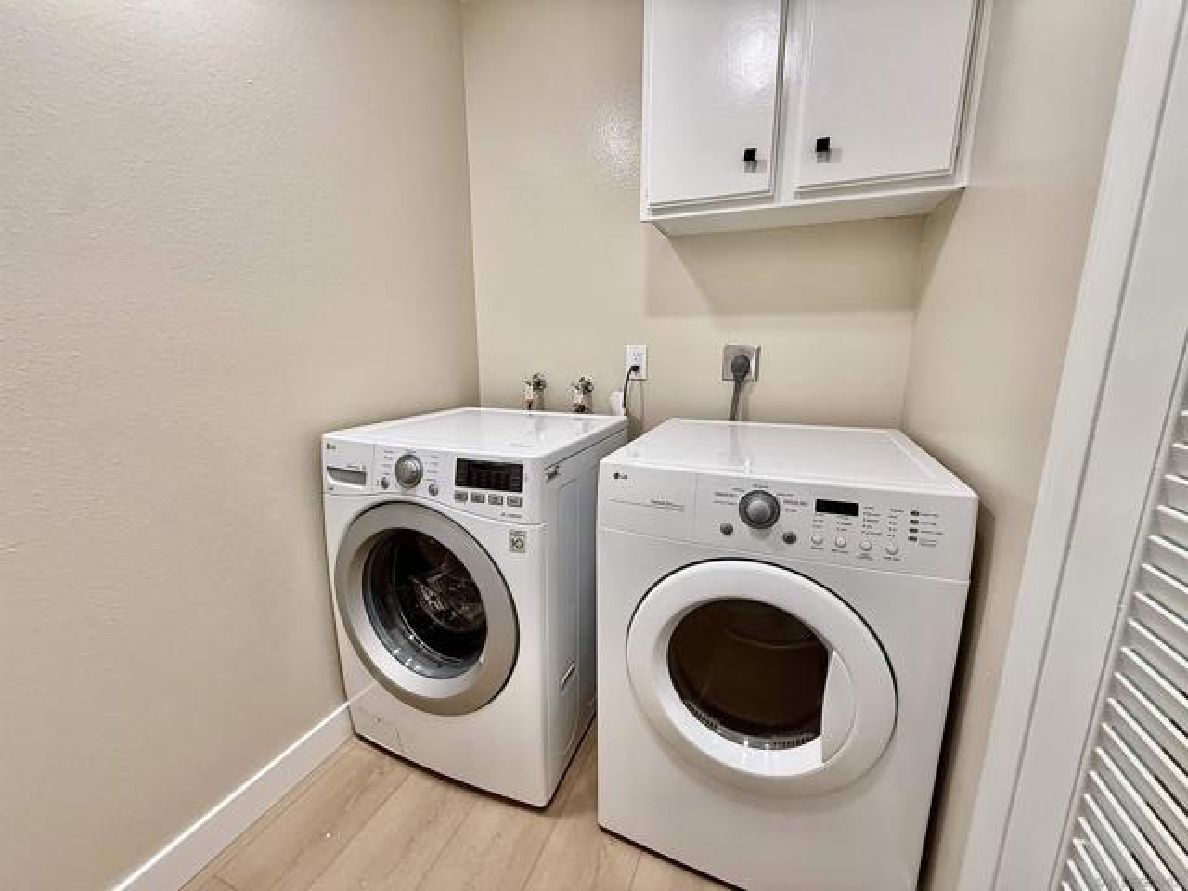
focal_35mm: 14
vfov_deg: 85.7
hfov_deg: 102.1
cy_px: 446
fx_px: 480
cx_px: 594
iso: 320
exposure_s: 1/120
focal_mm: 2.22
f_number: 2.2
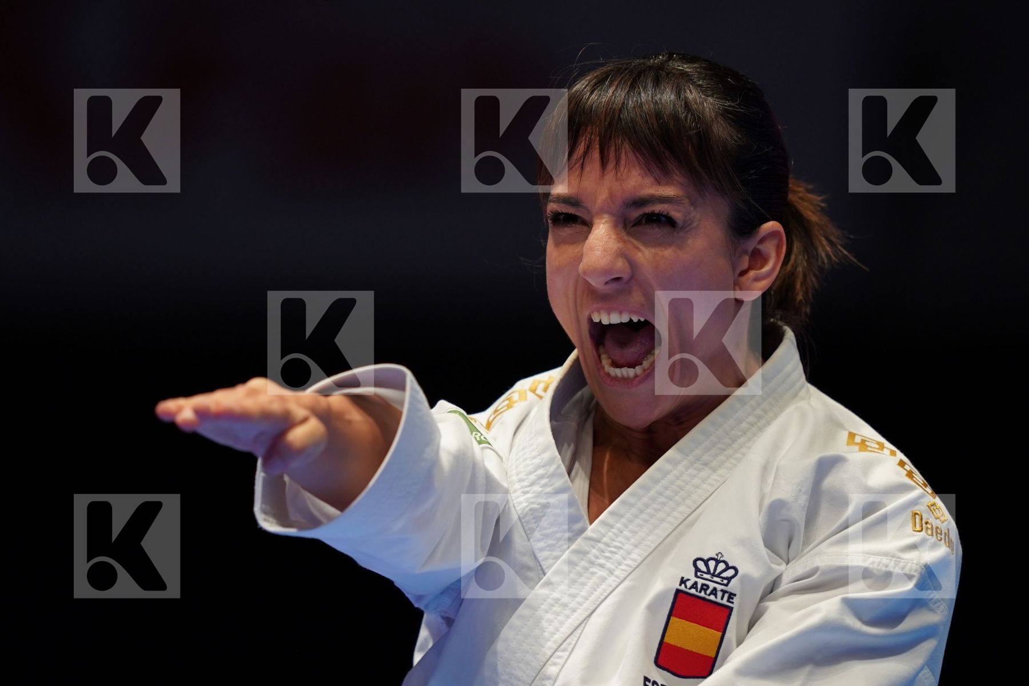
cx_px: 514
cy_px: 343
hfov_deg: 3.4
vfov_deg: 2.3
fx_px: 17149
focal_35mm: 600
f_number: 2.8
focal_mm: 400
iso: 640
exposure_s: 1/500
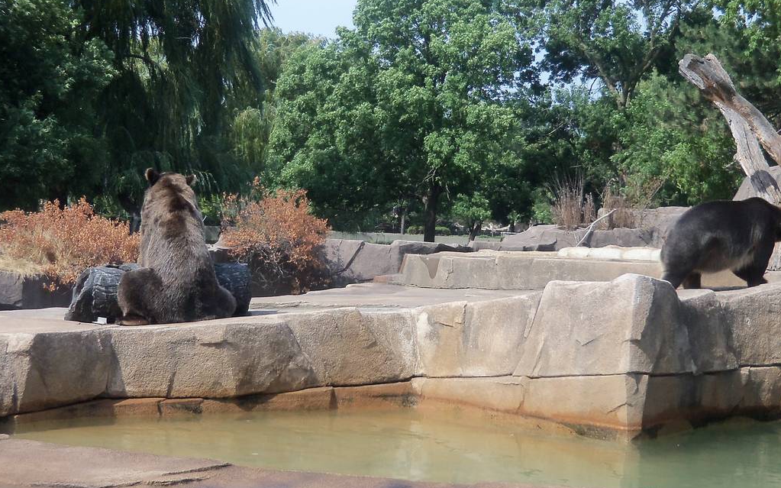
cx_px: 399
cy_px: 217
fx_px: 1341
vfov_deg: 20.6
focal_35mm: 63
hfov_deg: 32.5
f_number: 4.3
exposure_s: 1/320
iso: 64
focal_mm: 6.8
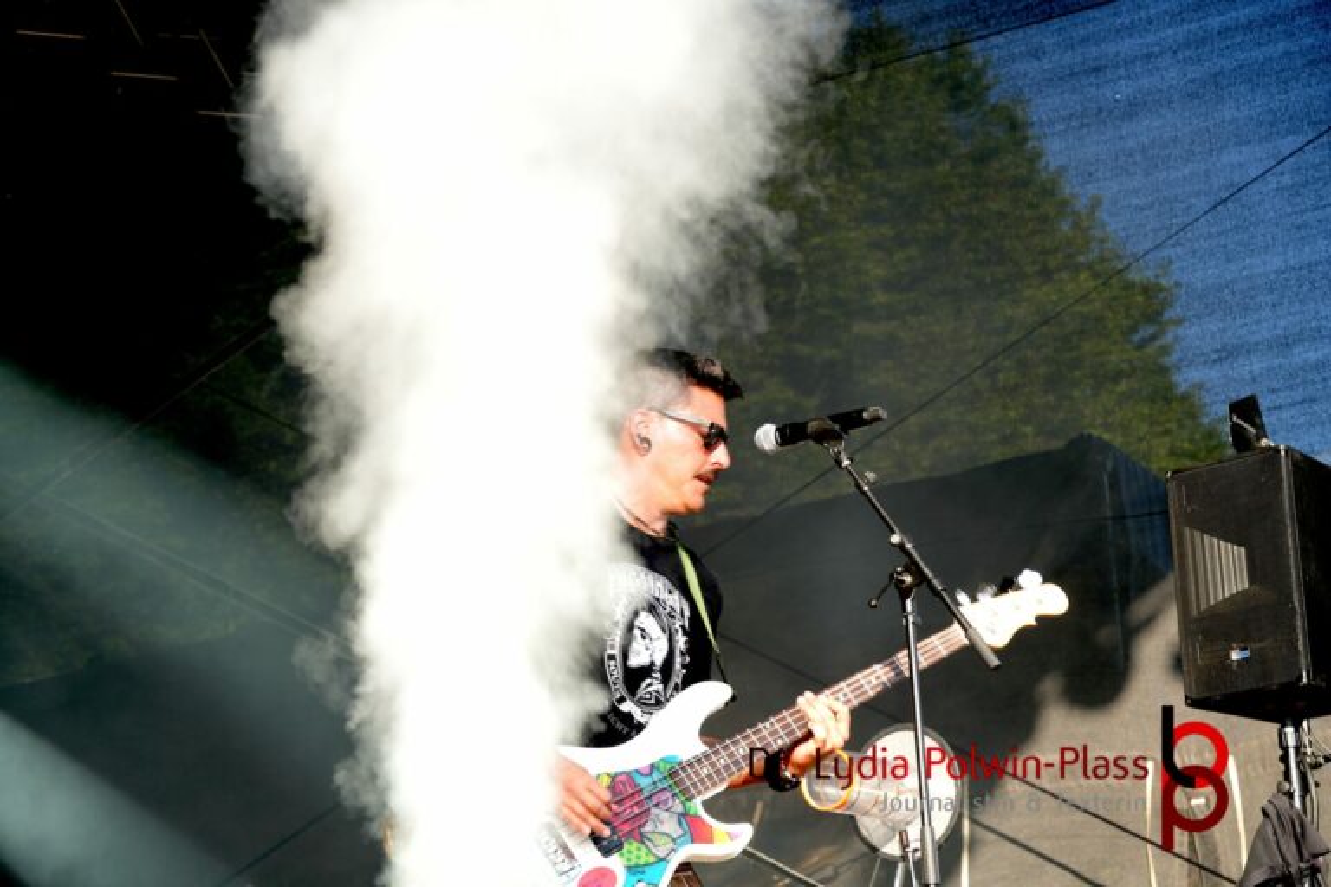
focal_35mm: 94
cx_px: 666
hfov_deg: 21.6
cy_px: 444
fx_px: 3494
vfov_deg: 14.5
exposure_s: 1/100
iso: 100
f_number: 5
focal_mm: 63
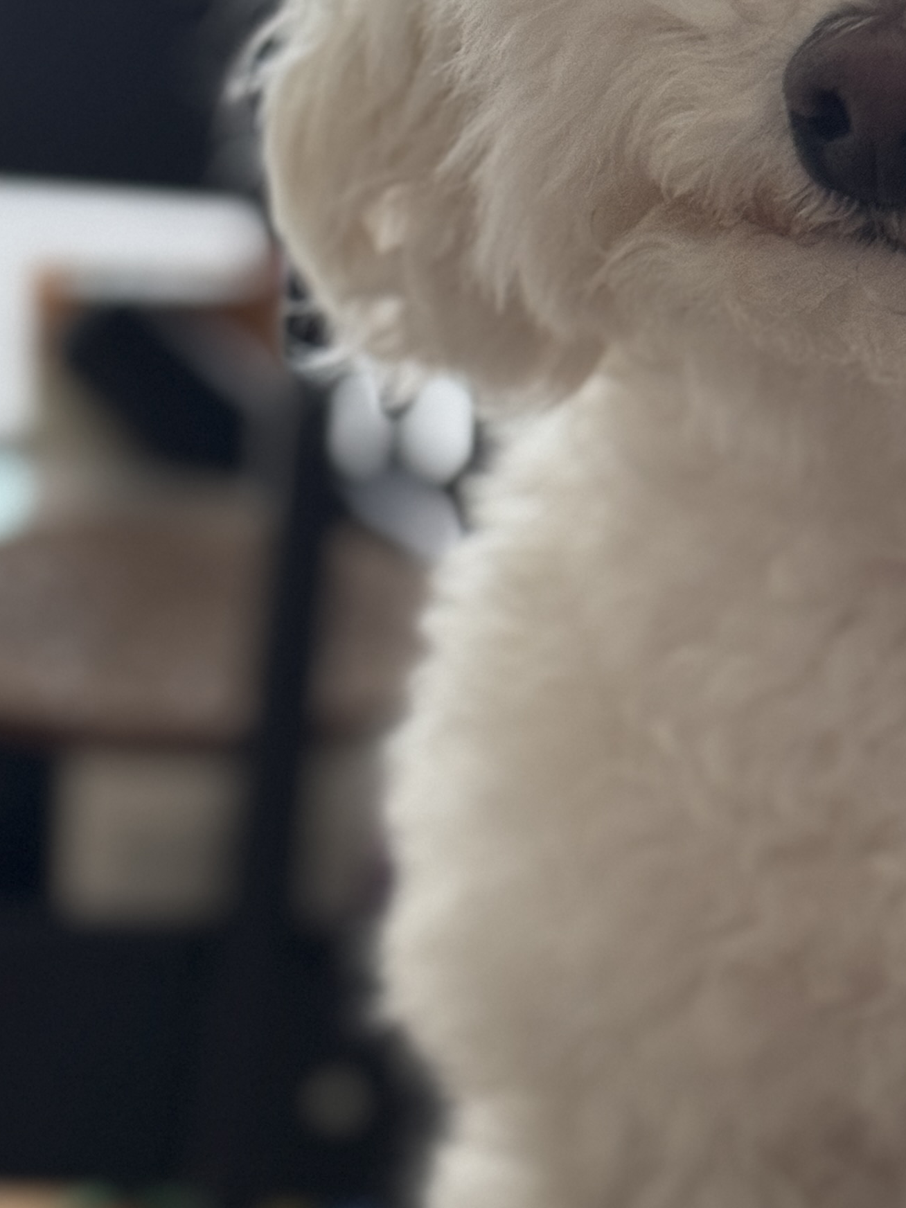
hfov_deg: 13.2
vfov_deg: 17.7
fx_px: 3874
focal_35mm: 111
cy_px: 543
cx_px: 887
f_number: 1.78
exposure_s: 1/40
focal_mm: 6.76
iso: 400
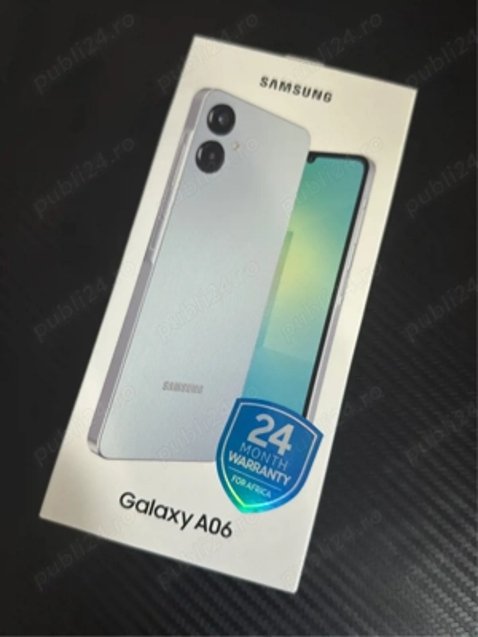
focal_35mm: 29
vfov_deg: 61.7
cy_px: 318
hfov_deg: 48.2
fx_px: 534
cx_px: 239
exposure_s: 1/33
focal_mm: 6.76
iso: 500
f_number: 1.78
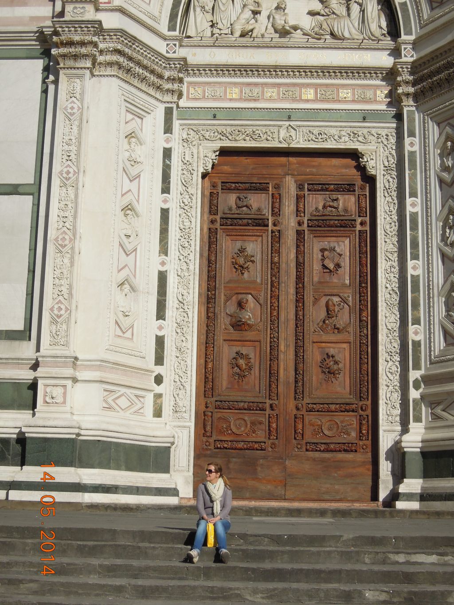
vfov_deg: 34.9
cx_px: 227
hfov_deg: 26.6
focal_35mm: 55
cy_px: 302
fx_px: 962
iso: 160
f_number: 5.6
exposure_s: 1/1250
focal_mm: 9.9
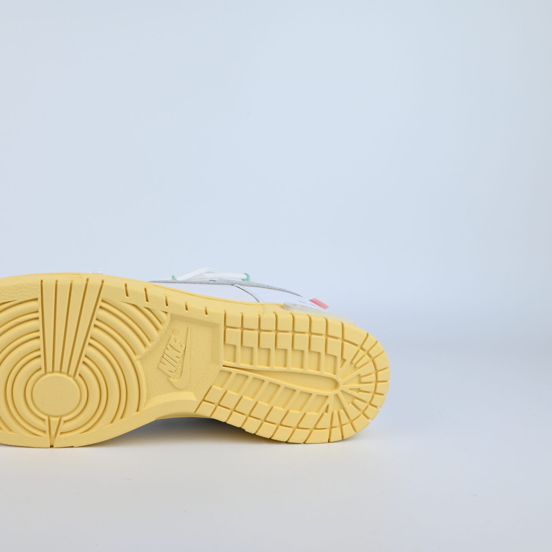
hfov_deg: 40.2
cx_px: 144
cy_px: 275
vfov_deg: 41.3
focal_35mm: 41
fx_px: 733
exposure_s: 1/125
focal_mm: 31.5
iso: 500
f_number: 18
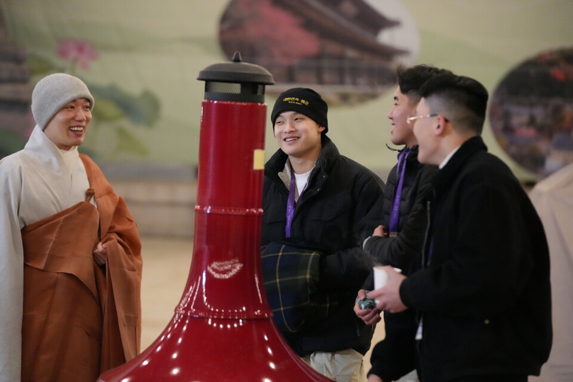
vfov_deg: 12.0
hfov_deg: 17.9
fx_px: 1814
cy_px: 191
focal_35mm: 114
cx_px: 286
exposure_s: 1/160
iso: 10000
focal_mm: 114
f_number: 2.8
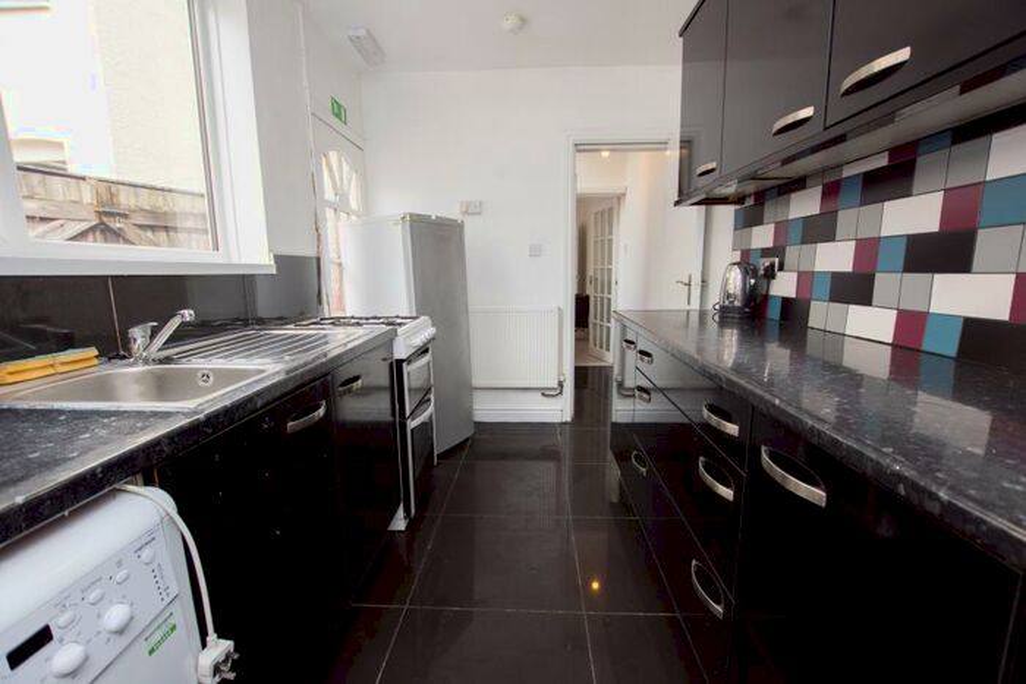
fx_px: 428
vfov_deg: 77.4
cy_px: 342
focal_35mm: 15
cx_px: 513
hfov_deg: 100.4
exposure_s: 1/160
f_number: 4.5
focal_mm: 10
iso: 400
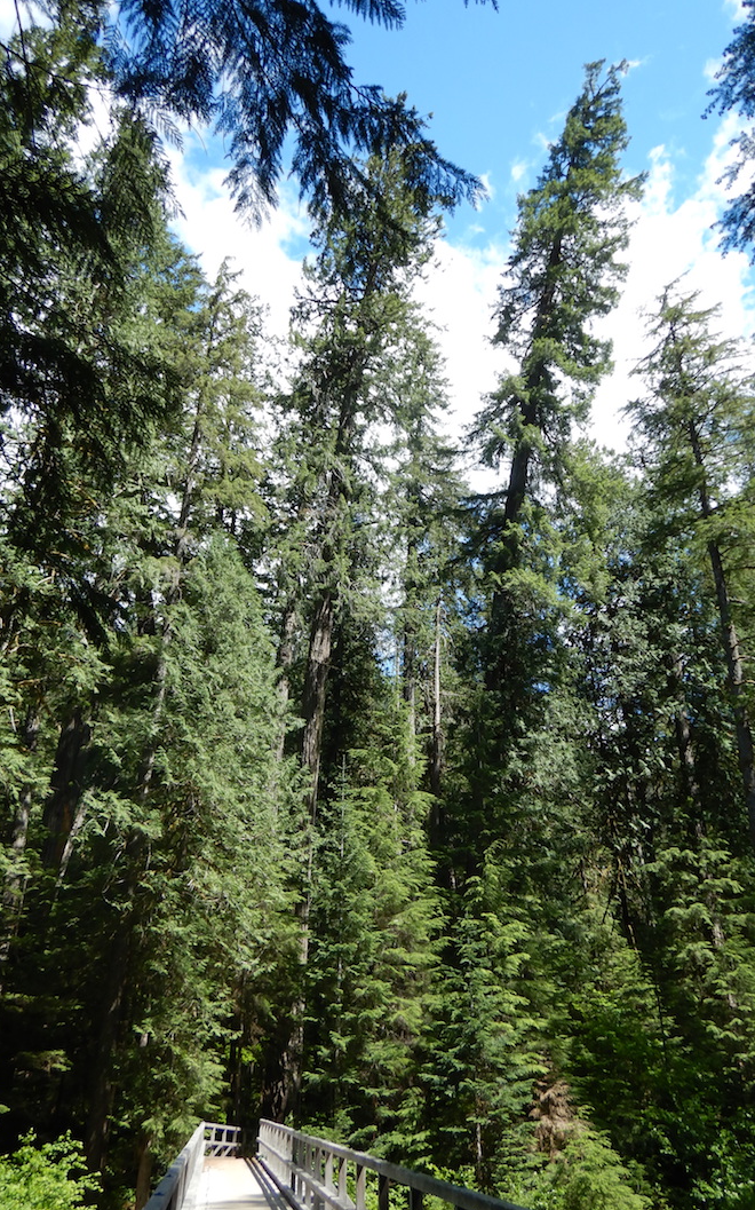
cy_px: 614
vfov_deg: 70.4
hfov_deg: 47.5
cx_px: 413
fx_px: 857
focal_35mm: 26
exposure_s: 1/640
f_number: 2.8
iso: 125
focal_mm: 4.3
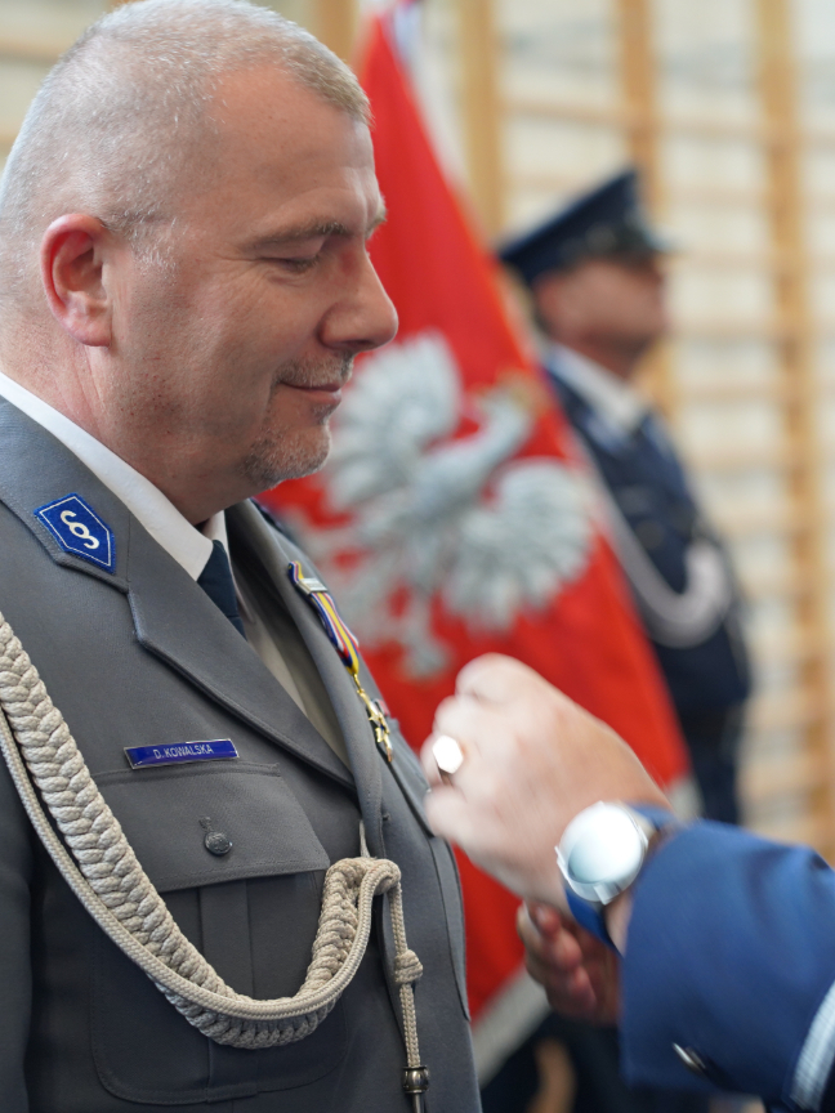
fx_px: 4889
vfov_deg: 13.0
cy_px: 556
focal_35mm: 152
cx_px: 530
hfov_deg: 9.8
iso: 1250
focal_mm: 105
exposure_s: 1/160
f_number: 4
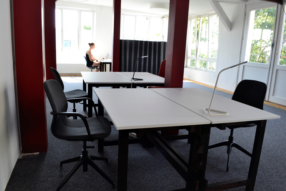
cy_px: 96
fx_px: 214
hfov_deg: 67.4
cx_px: 143
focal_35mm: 27
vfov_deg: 47.9
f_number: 8
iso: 400
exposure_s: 1/60
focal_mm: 18
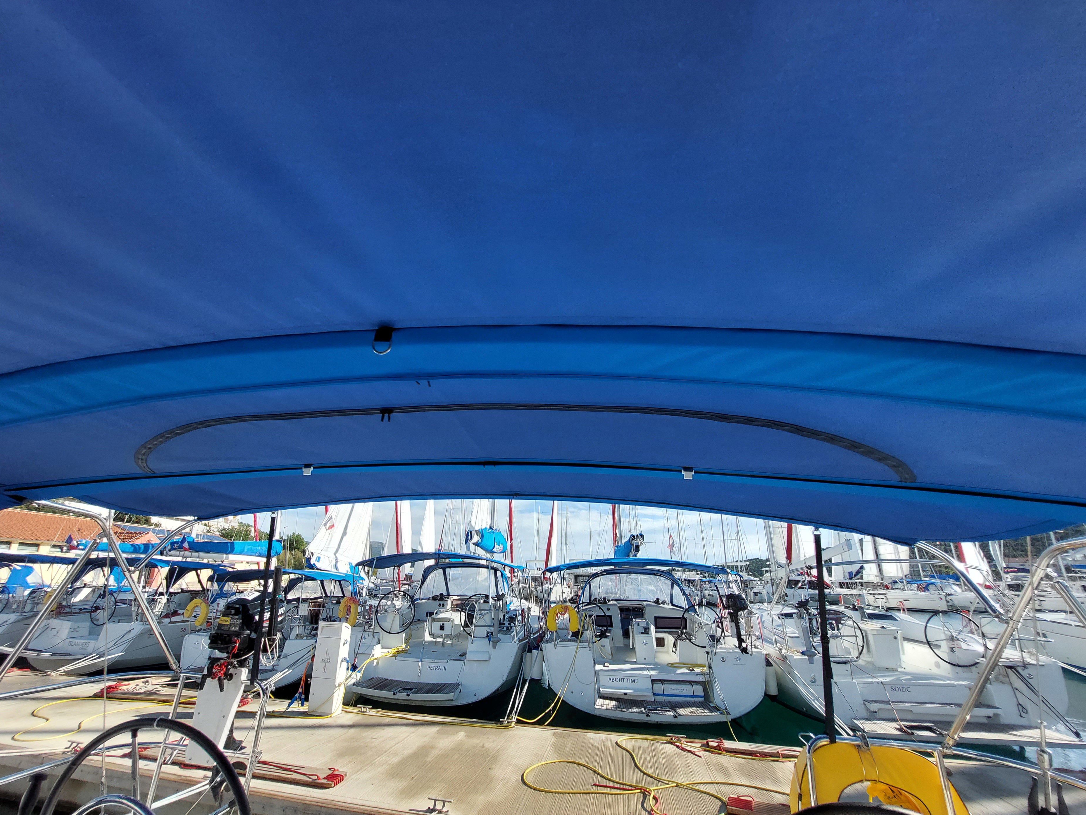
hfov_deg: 101.9
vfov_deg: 85.6
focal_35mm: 14
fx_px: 439
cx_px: 501
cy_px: 426
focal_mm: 1.74
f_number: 2.2
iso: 50
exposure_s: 1/1095
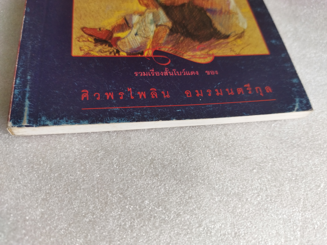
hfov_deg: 65.3
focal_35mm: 27
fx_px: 255
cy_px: 122
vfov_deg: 51.4
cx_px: 164
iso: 131
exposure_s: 1/60
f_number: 1.79
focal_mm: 4.71
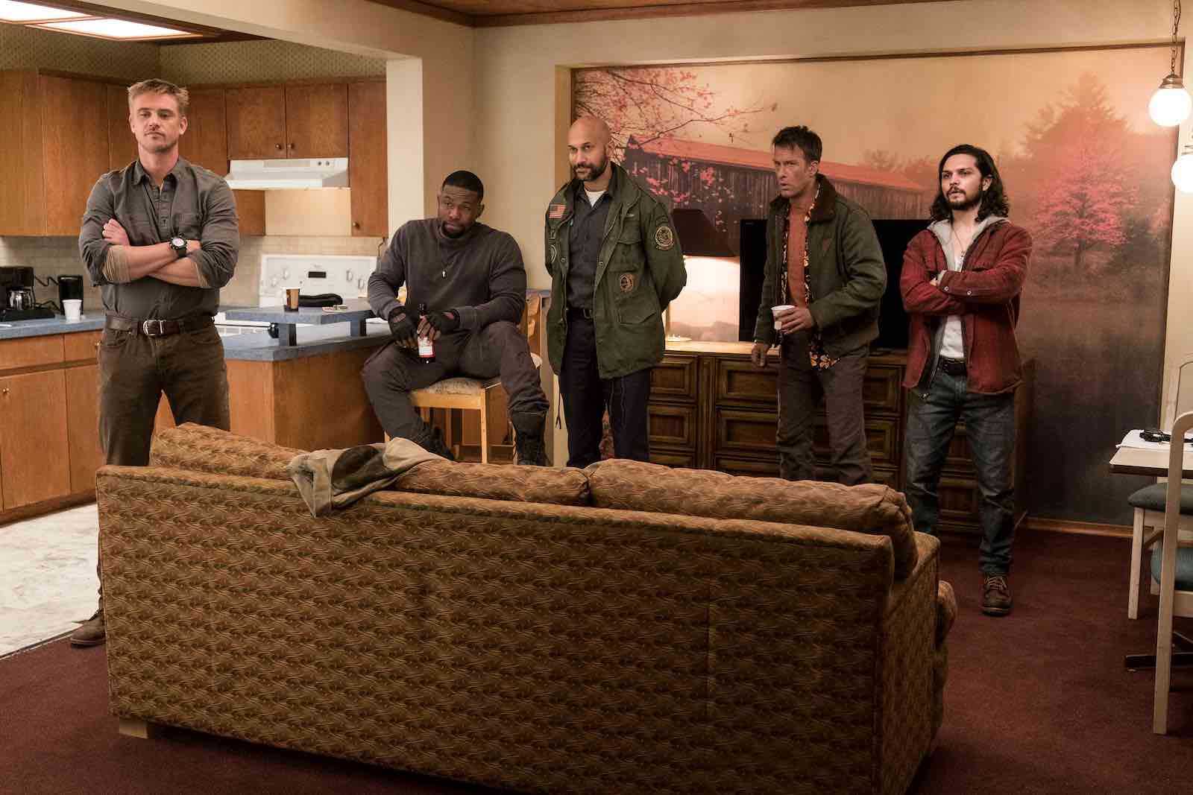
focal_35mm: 40
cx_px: 596
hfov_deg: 48.5
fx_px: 1326
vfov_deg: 33.4
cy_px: 398
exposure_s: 1/125
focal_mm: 26.6
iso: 2500
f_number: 2.8
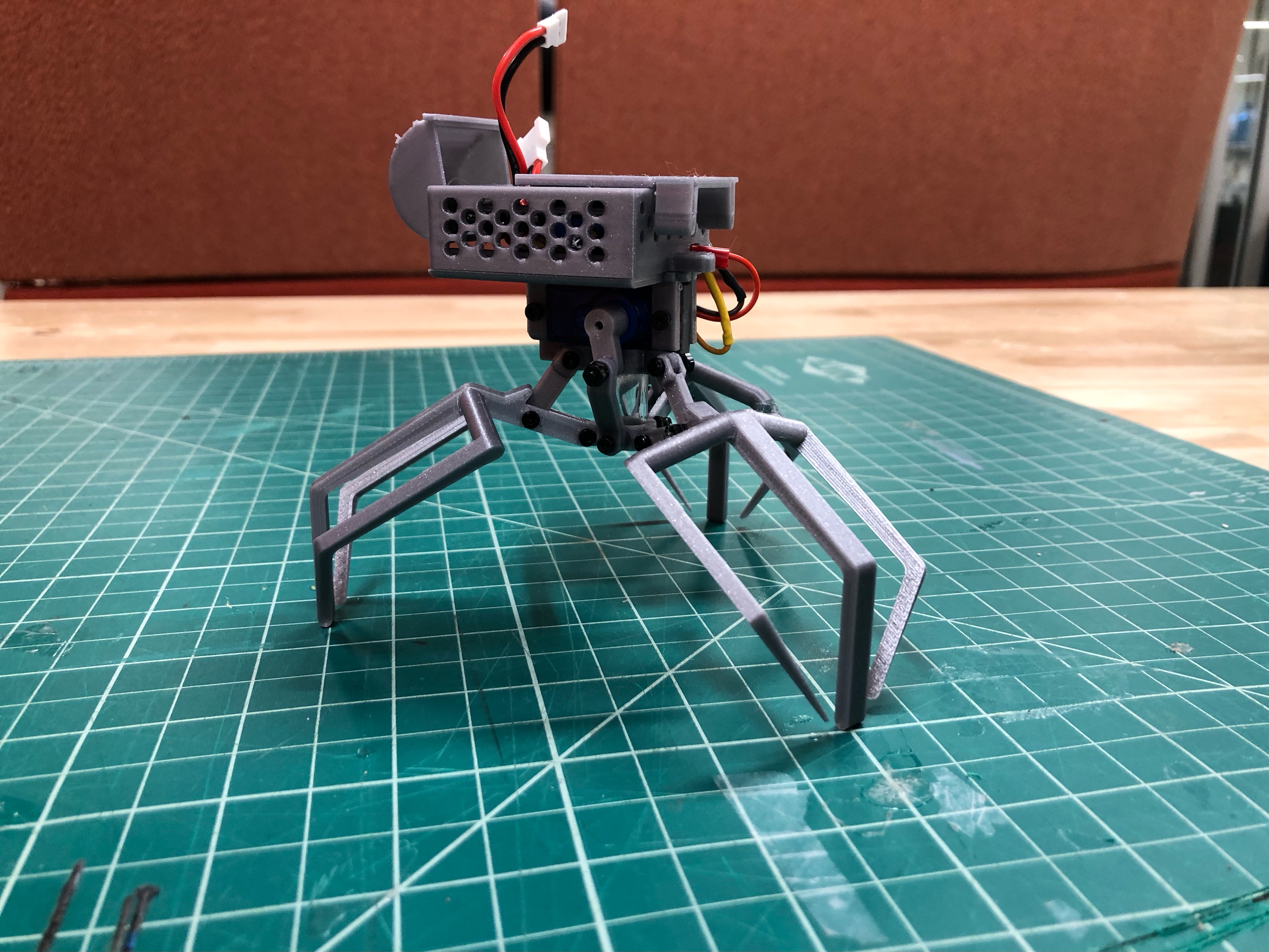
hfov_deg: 63.4
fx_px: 1026
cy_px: 476
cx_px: 634
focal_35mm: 28
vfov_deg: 49.7
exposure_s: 1/20
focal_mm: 3.99
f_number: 1.8
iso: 40
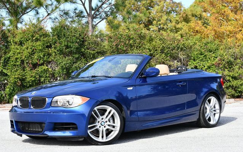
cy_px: 79
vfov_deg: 16.7
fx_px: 517
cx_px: 122
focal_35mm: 78
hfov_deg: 26.5
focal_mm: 38
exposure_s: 1/250
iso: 200
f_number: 7.1
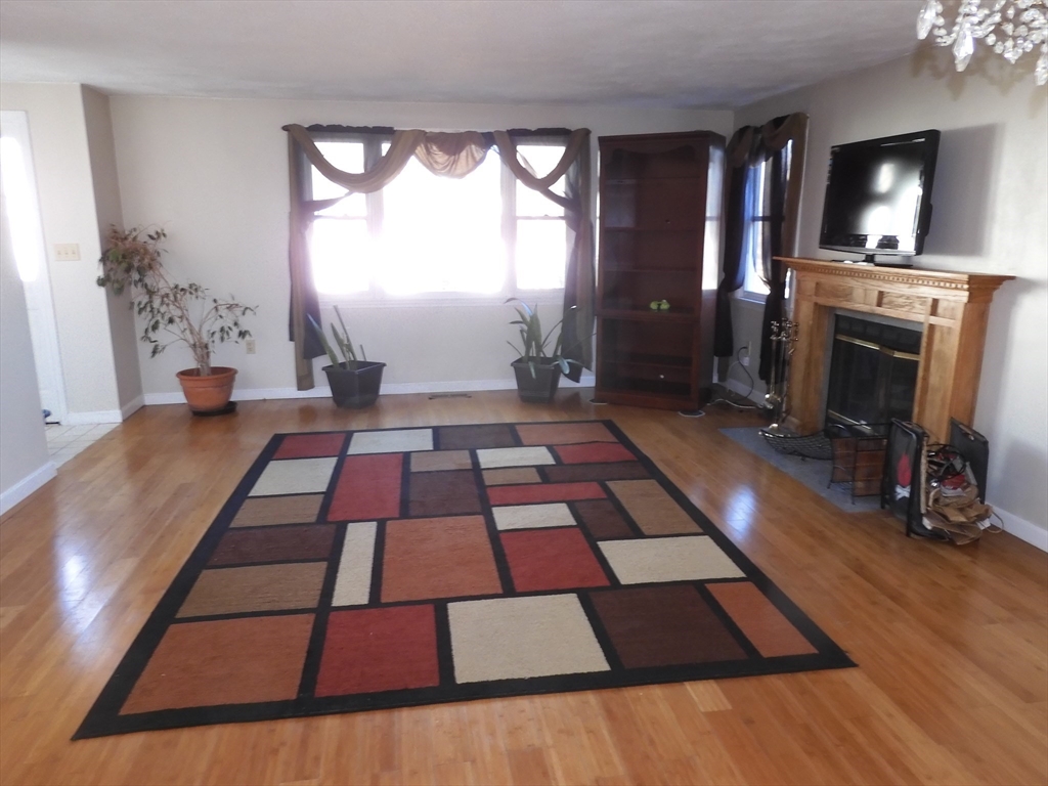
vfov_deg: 56.8
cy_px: 393
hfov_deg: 71.6
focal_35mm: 24
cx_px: 524
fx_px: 727
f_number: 3.4
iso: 320
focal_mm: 4.3
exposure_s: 1/30
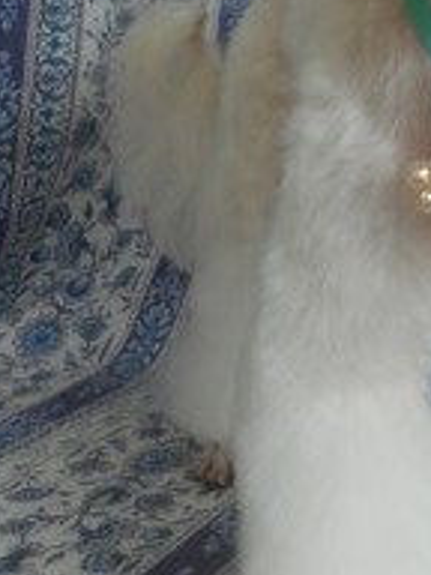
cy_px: -66
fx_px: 1079
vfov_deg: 27.2
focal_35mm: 65
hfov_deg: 21.0
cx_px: 522
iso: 80
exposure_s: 1/80
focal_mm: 4.5
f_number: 3.7
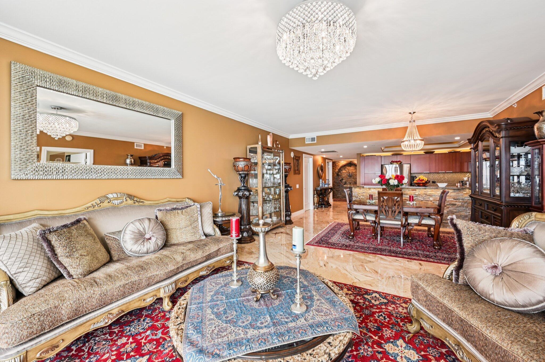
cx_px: 272
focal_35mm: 14
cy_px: 181
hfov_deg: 104.3
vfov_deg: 81.1
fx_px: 212
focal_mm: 14
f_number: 8
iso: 400
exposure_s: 1/20
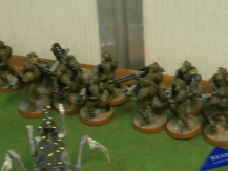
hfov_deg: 16.8
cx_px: 194
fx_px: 764
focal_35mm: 116
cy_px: 115
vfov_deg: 12.8
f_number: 3.4
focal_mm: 8.3
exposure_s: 1/13
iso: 200
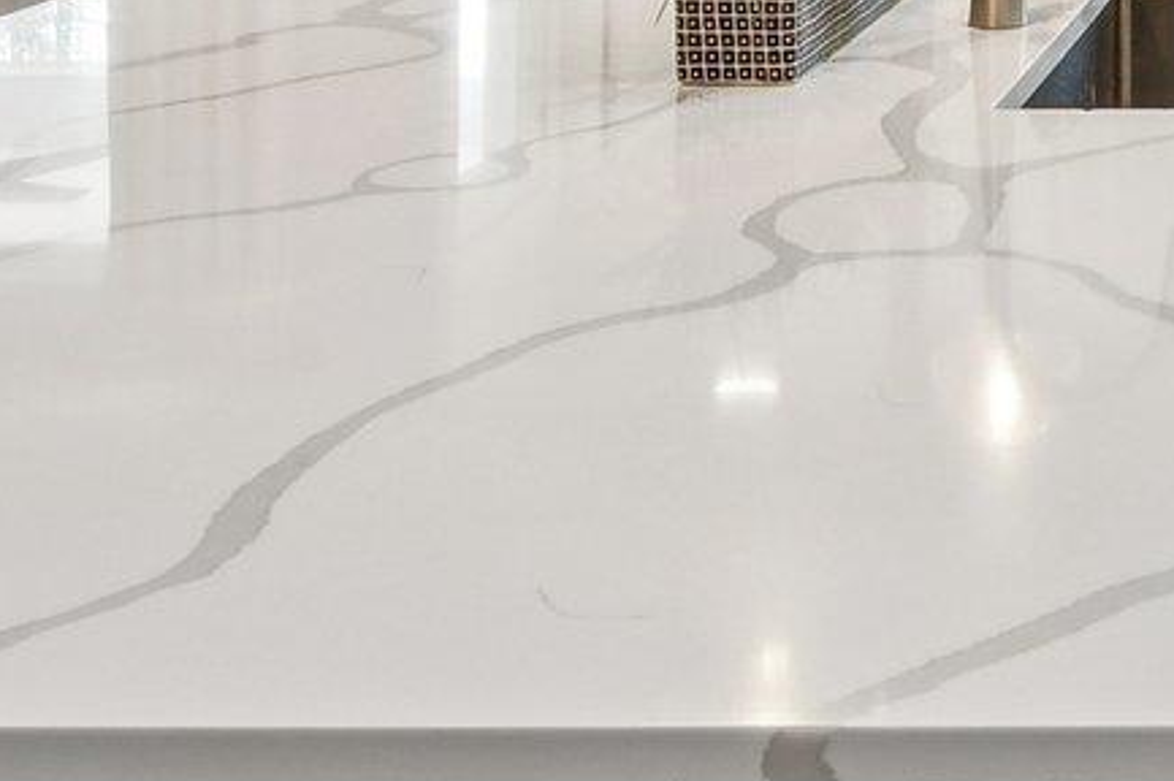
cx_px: 1532
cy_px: -636
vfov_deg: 16.1
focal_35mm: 71
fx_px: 2314
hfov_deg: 24.7
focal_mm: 10
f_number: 8
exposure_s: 1/30
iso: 400
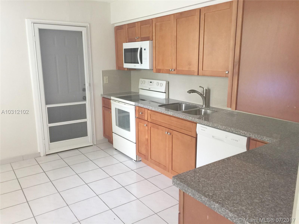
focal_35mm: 29
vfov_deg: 48.2
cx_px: 150
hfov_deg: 61.7
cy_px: 112
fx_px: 250
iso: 80
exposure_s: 1/15
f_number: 2.2
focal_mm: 4.15
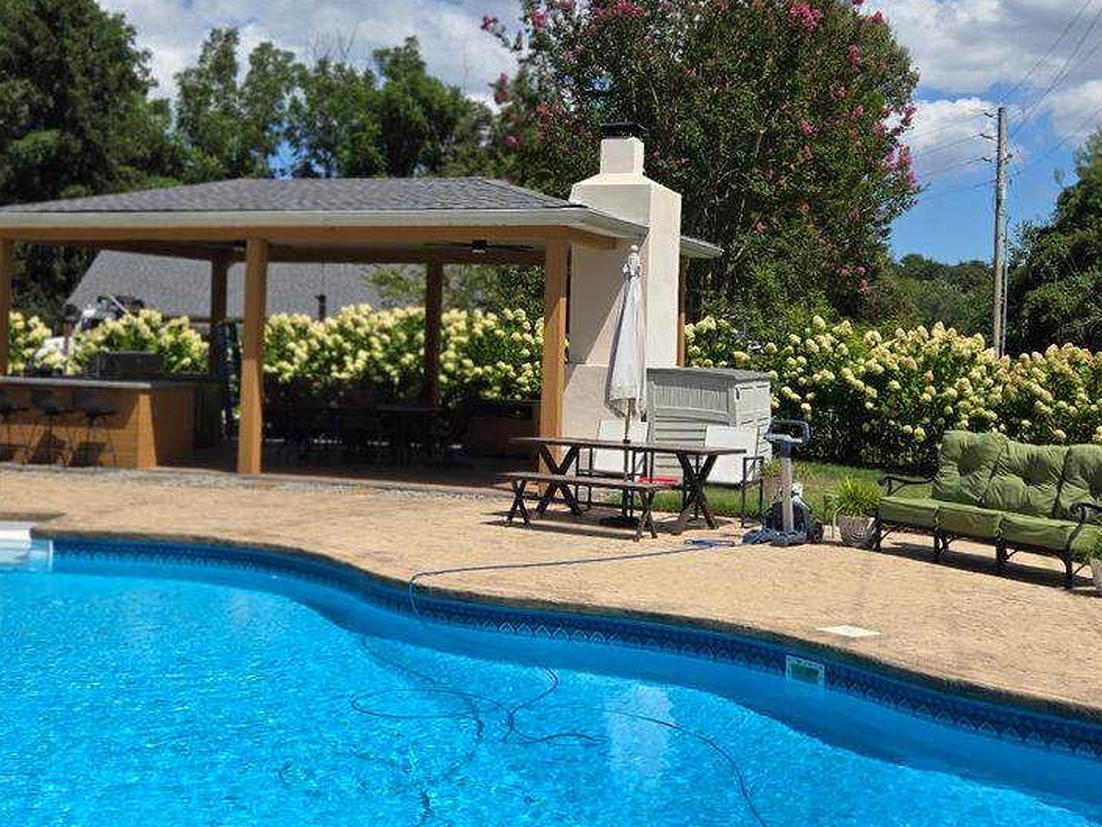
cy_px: 263
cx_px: 470
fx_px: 1496
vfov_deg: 30.6
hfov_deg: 40.3
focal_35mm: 47
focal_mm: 5.4
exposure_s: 1/3059
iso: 25
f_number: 1.8
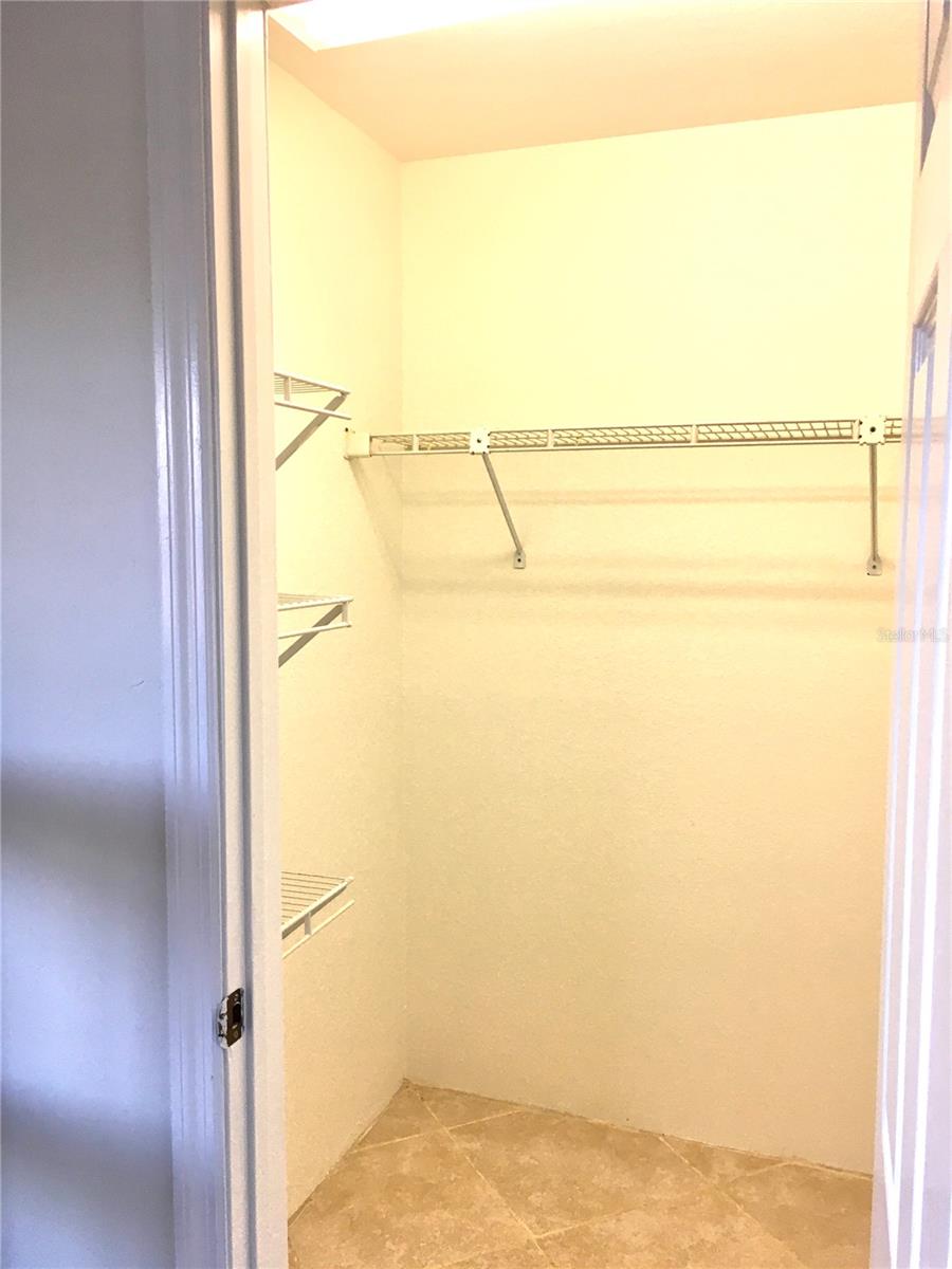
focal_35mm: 29
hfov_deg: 48.2
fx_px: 1063
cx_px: 476
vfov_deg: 61.7
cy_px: 634
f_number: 2.2
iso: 25
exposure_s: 1/30
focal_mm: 4.15
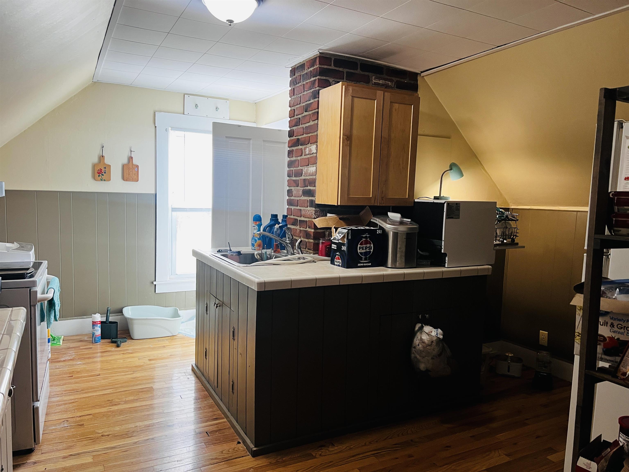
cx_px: 314
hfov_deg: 67.3
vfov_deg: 53.1
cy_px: 236
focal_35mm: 26
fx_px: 472
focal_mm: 5.7
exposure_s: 1/94
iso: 125
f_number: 1.5
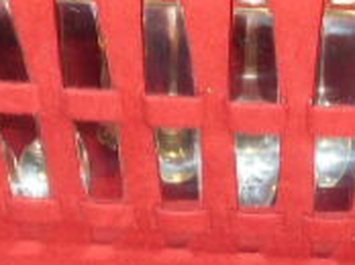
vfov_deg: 15.6
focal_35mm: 92
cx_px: 308
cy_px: 292
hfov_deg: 21.0
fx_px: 942
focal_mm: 4.5
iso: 200
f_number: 3.4
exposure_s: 1/30
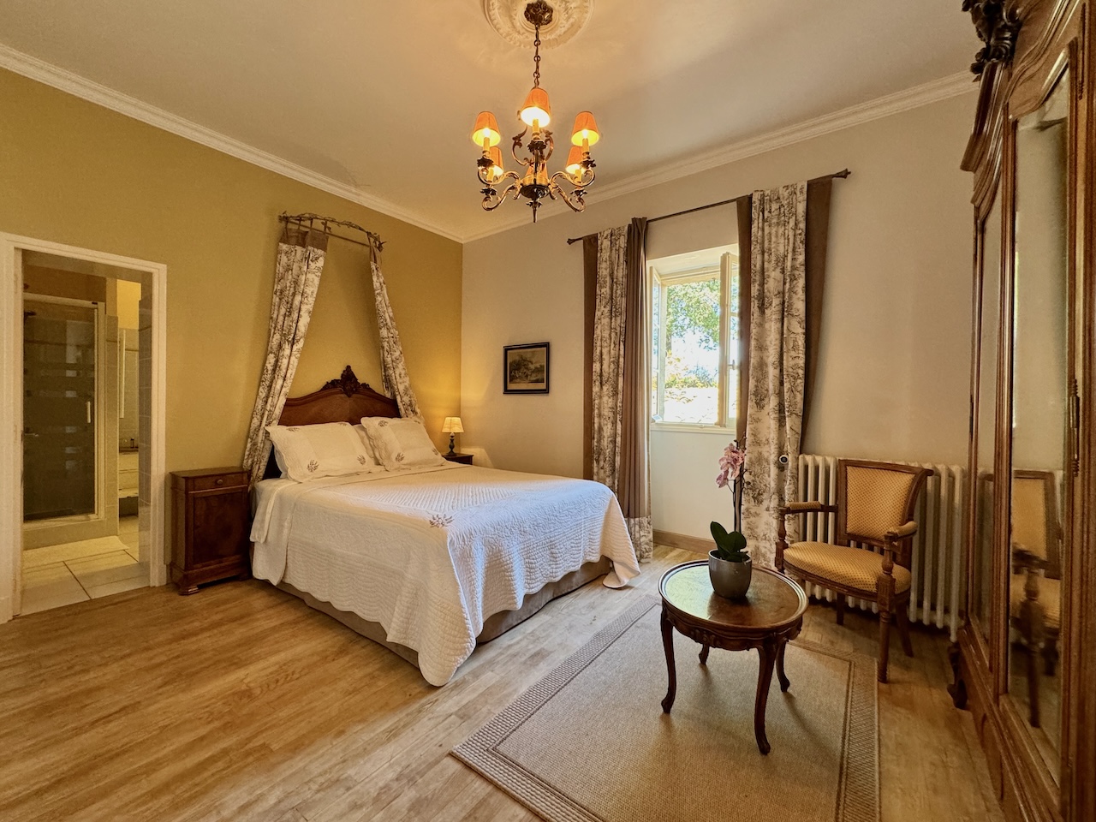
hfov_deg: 102.1
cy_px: 411
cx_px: 548
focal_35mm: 14
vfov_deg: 85.7
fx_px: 443
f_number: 2.2
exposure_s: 1/100
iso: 250
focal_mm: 2.22
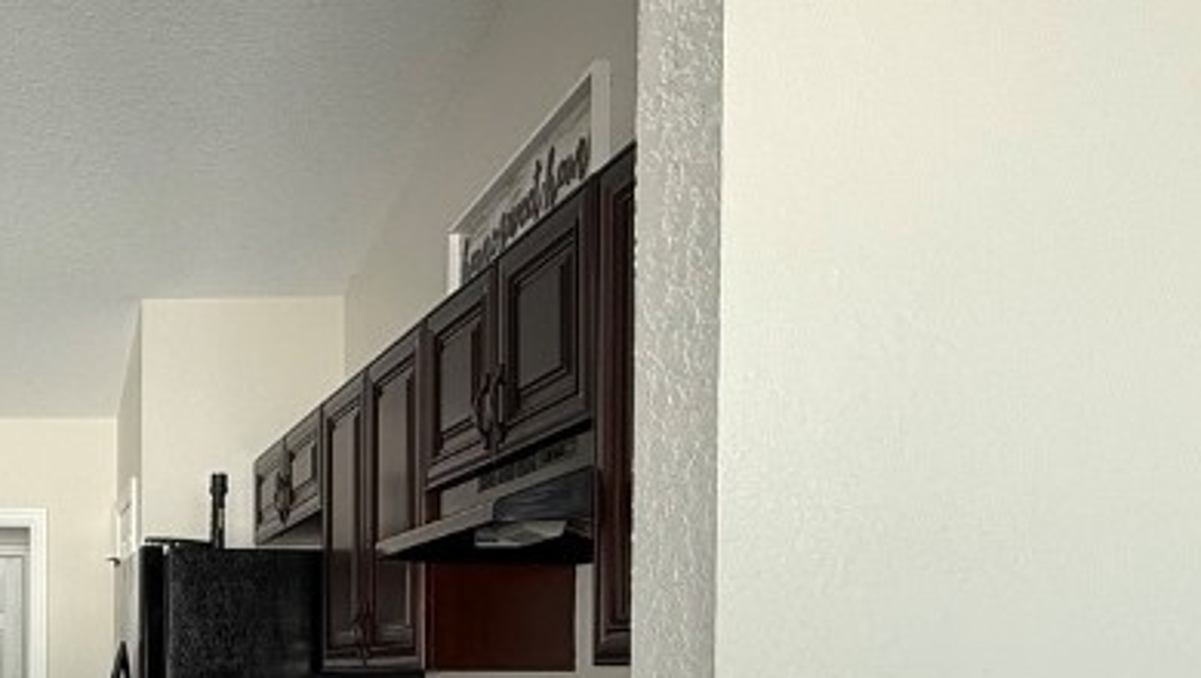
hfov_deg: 42.2
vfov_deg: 27.8
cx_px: -52
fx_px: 1275
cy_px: 693
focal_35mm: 40
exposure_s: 1/99
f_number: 2.2
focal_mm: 2.22
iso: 160
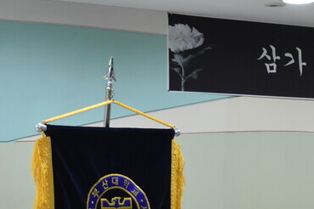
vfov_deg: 10.8
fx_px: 1090
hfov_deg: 15.7
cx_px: 394
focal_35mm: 125
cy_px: 236
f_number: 5
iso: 800
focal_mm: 32
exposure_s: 1/100
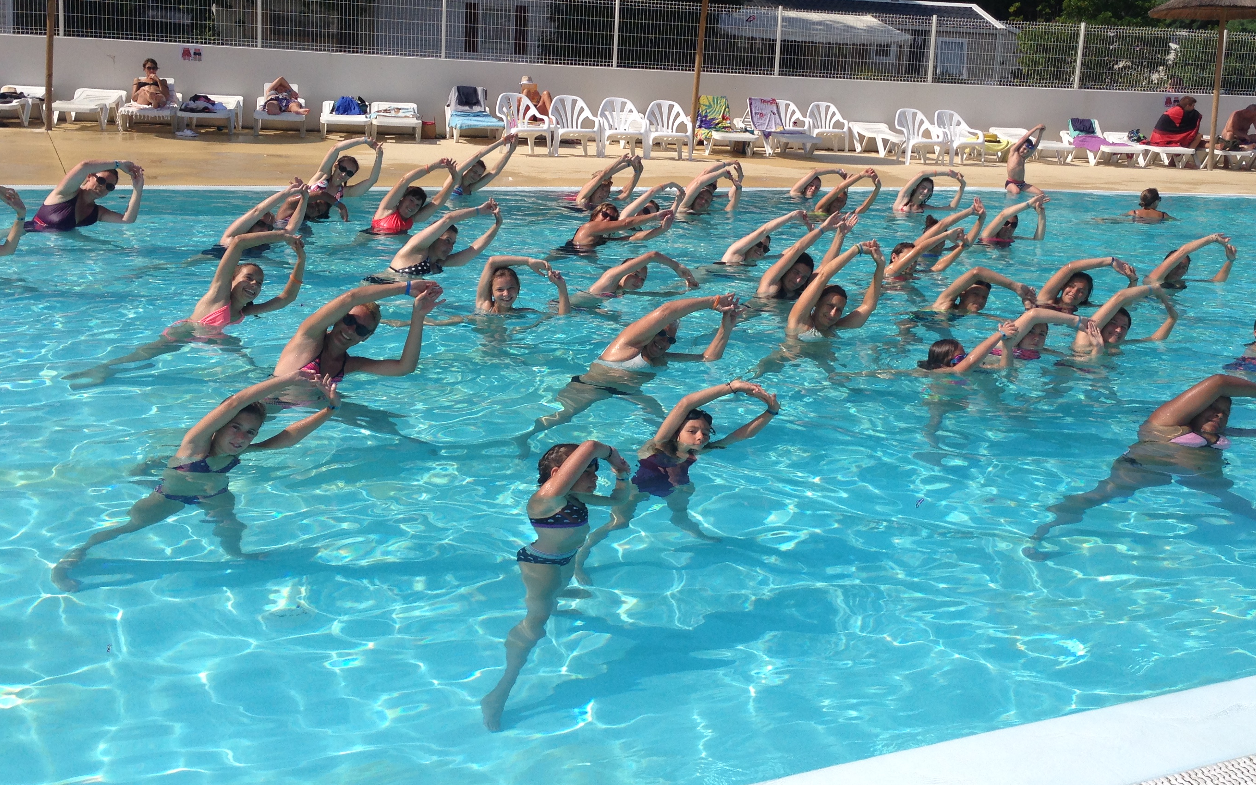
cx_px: 701
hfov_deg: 47.1
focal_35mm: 42
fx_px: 1438
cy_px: 260
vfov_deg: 30.3
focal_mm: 4.12
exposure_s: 1/2088
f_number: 2.4
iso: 50
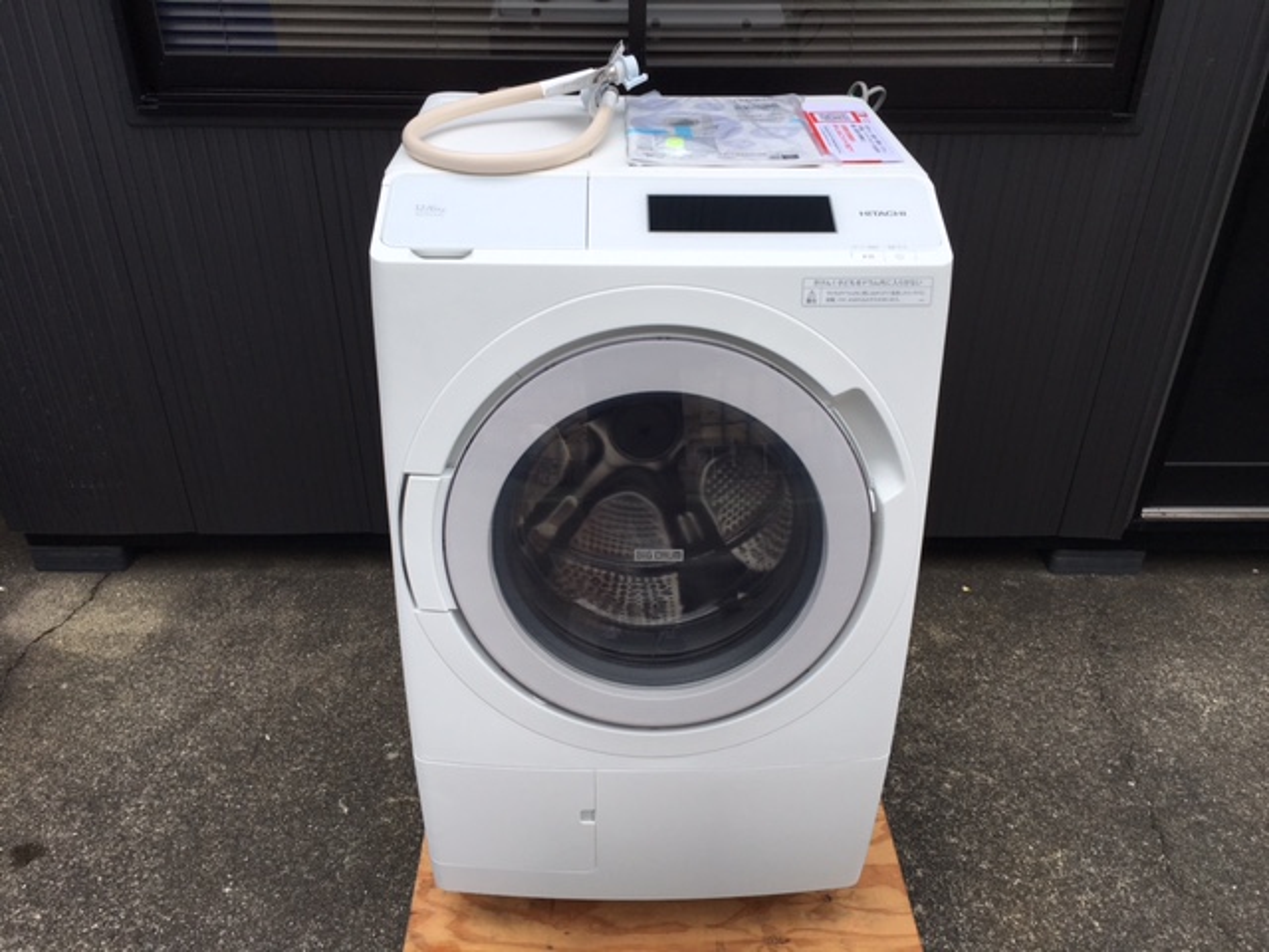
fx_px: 1063
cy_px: 476
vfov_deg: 48.2
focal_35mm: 29
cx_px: 634
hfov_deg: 61.7
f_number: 2.2
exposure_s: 1/845
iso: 25
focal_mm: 4.15
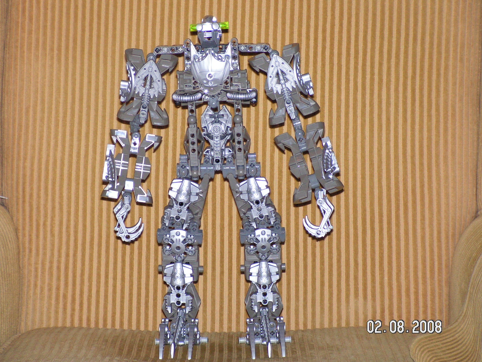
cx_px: 241
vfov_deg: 10.9
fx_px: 1894
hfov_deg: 14.5
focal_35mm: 136
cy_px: 181
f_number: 3.4
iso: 200
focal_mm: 22.8
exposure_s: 1/160
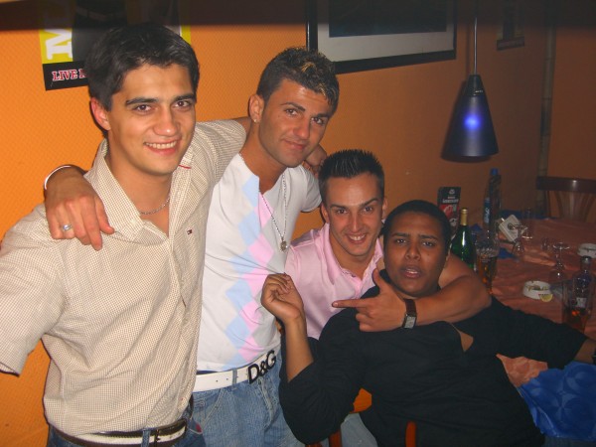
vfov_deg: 37.7
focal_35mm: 38
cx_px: 298
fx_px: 654
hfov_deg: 49.0
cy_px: 224
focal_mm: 7.9
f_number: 2.8
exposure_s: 1/60
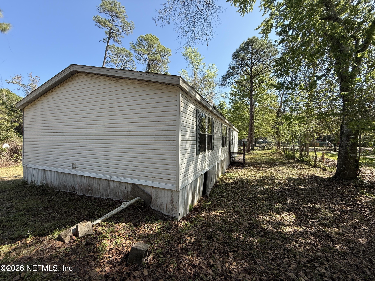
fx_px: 152
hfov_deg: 102.1
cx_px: 188
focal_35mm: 14
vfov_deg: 85.7
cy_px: 140
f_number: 2.2
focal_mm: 2.22
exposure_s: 1/631
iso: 64
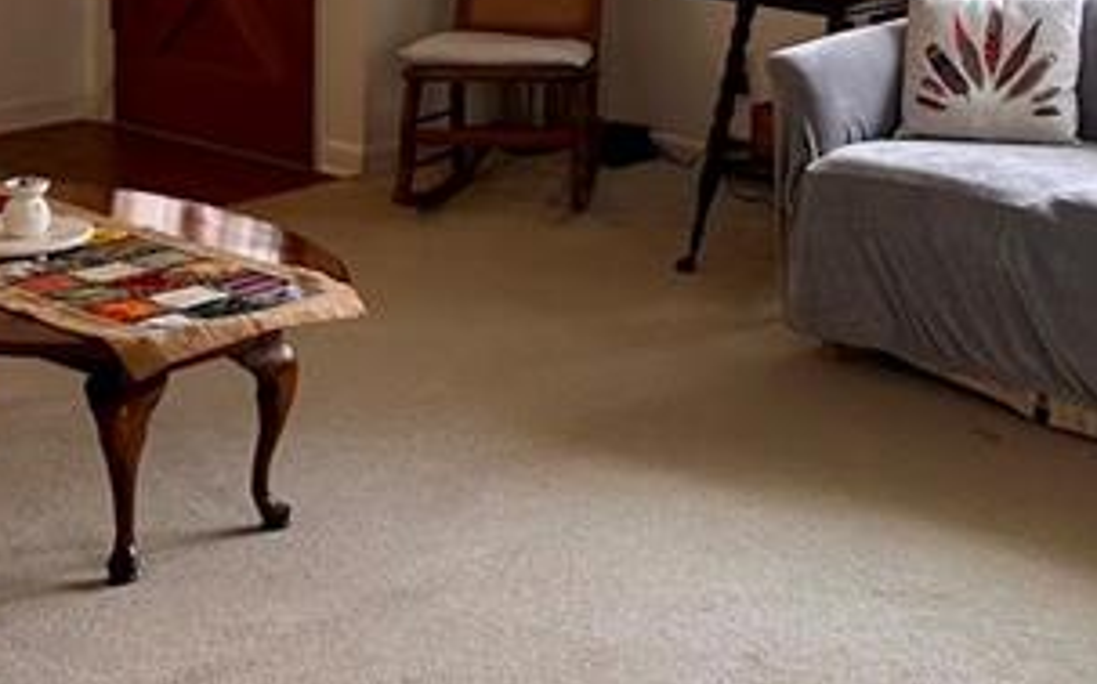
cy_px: -290
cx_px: 996
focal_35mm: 86
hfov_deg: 23.4
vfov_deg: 14.3
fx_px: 2570
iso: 64
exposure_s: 1/237
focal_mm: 6.86
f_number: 1.78
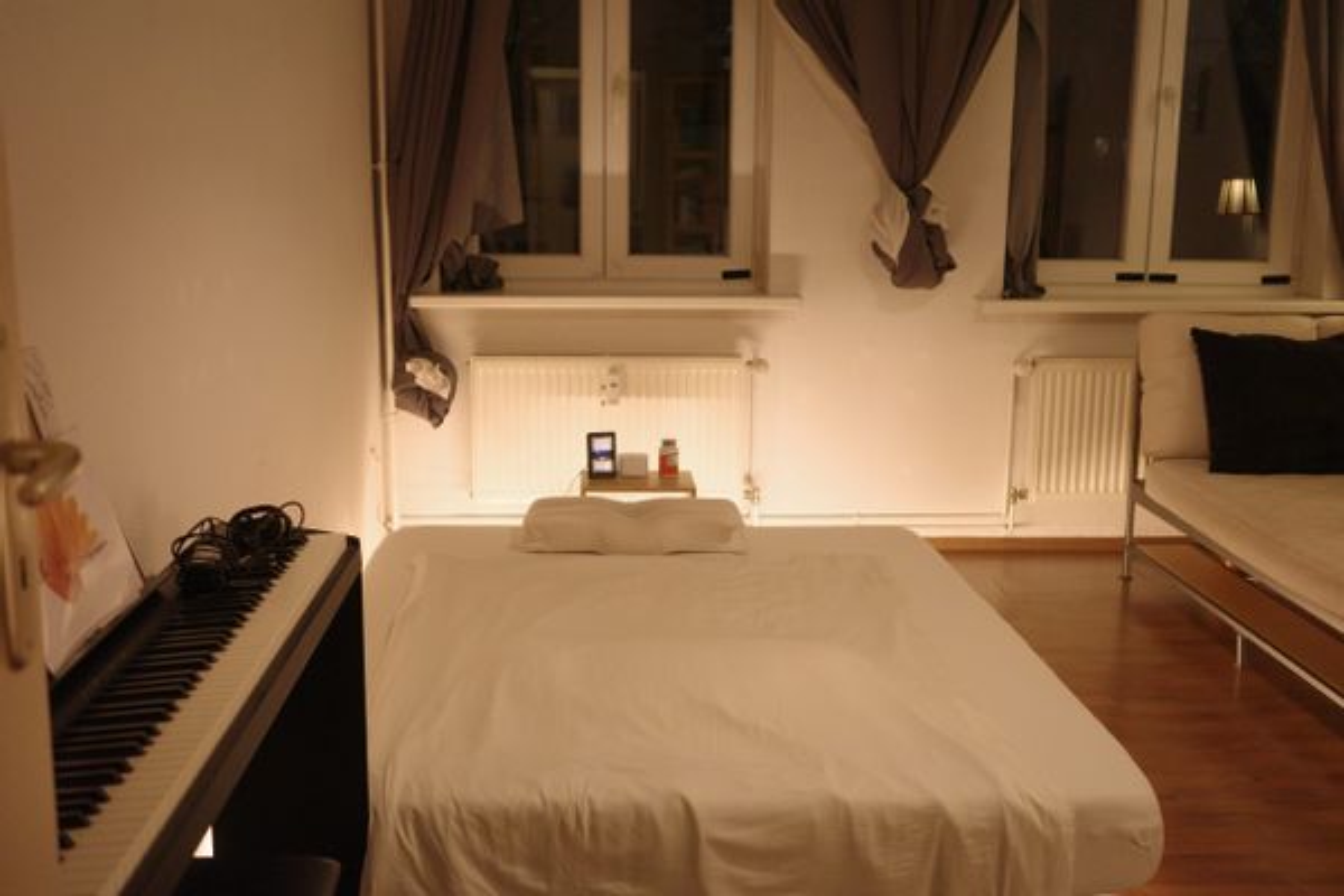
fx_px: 1493
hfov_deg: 48.5
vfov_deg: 33.4
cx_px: 672
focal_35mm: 40
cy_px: 448
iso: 2000
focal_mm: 26
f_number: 2.8
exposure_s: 1/25
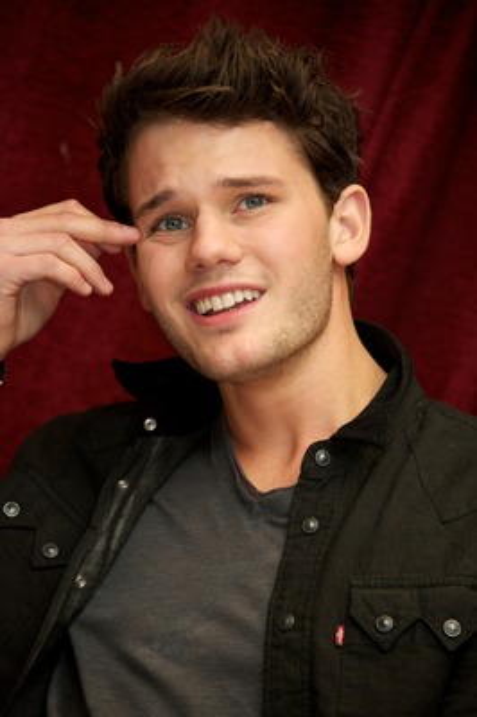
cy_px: 358
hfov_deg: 6.0
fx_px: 4579
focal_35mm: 230
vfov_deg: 9.0
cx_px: 238
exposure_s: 1/60
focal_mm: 230
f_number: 5.6
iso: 1000
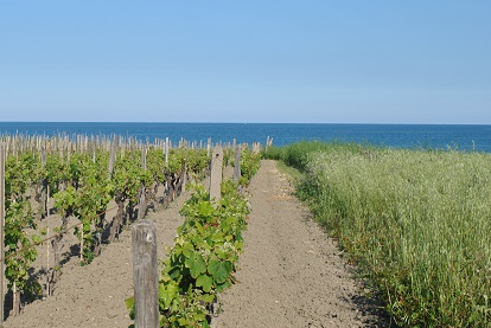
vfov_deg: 20.7
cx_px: 116
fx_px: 901
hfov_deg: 29.9
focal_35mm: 66
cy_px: 147
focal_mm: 28
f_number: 8
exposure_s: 1/250
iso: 100
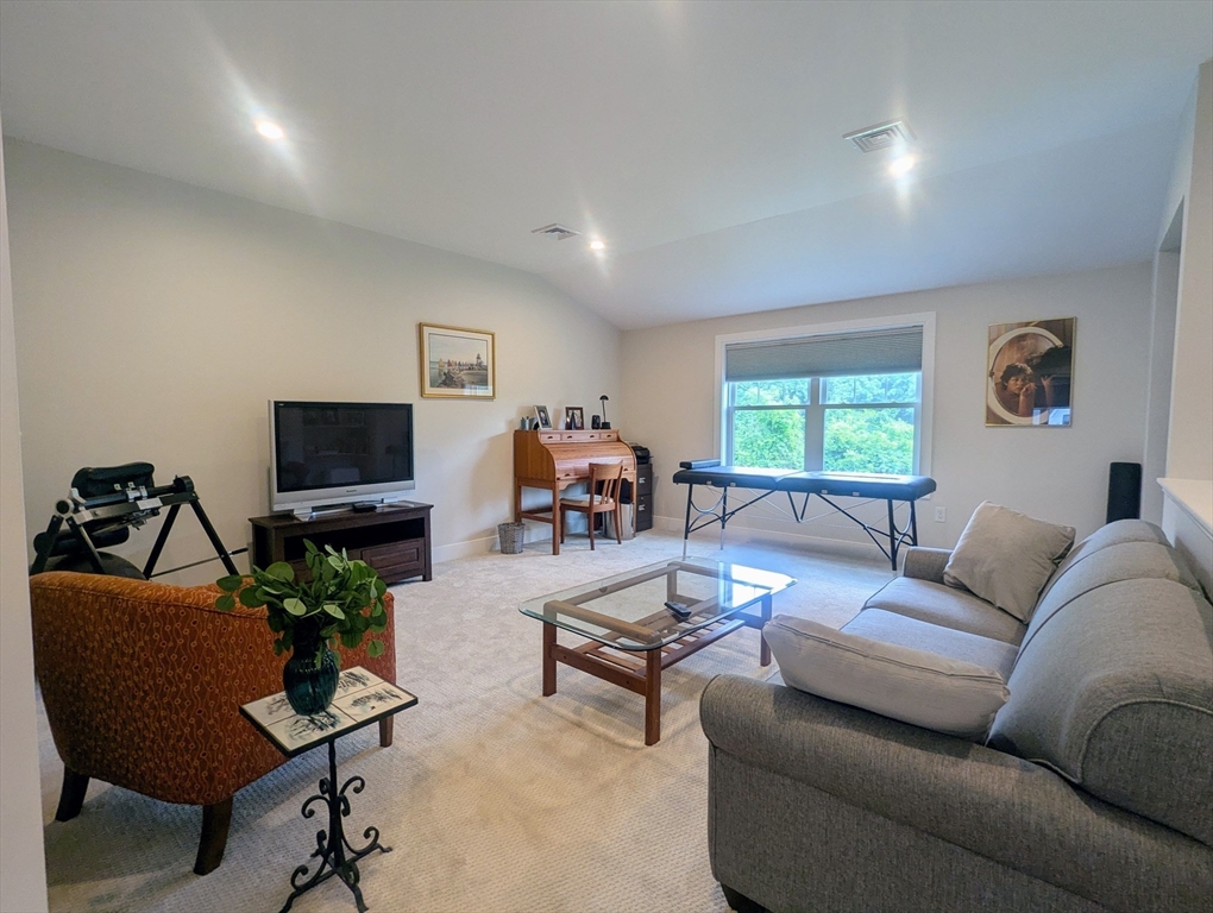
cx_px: 606
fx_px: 561
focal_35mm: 16
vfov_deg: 78.2
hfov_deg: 94.4
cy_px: 456
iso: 46
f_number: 2.2
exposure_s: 1/24
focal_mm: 2.35
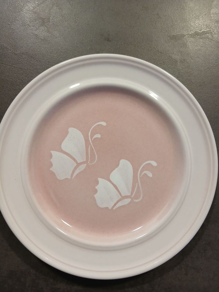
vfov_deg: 67.3
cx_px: 110
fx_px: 219
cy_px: 146
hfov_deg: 53.1
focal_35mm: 26
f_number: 1.8
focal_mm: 3.98
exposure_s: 1/25
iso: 250
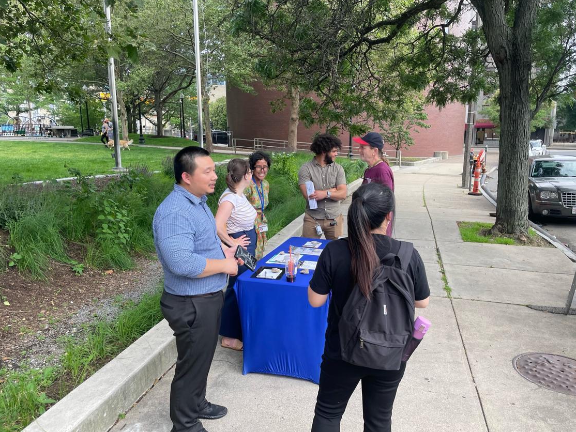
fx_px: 466
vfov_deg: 49.8
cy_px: 218
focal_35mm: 28
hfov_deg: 63.4
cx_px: 300
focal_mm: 4.2
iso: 32
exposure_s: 1/399
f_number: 1.6
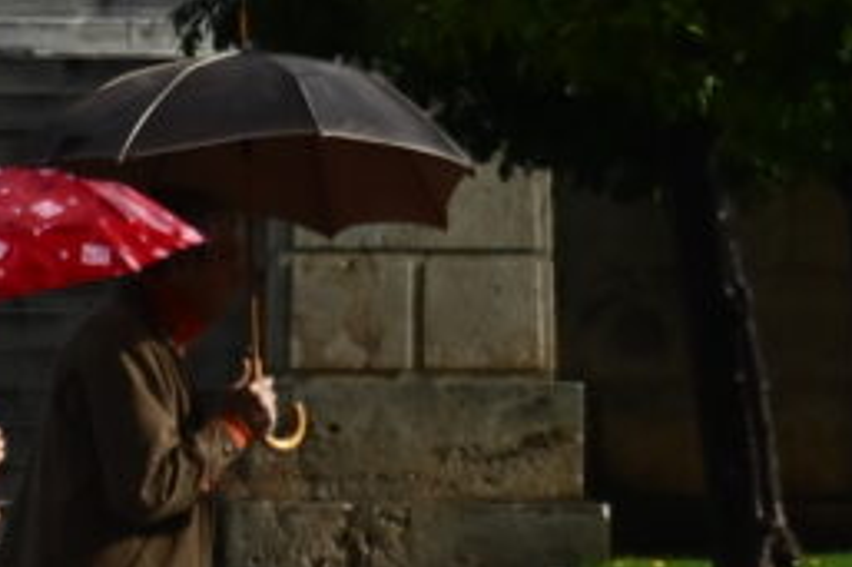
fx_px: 11589
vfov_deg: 2.8
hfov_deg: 4.2
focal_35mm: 490
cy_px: 501
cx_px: -13
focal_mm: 70
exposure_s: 1/8000
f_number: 4
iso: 1250
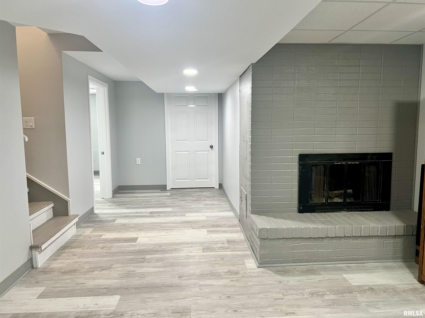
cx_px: 212
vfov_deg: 53.1
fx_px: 319
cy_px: 159
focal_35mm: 26
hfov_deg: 67.3
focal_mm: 5.7
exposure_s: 1/60
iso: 100
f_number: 1.5
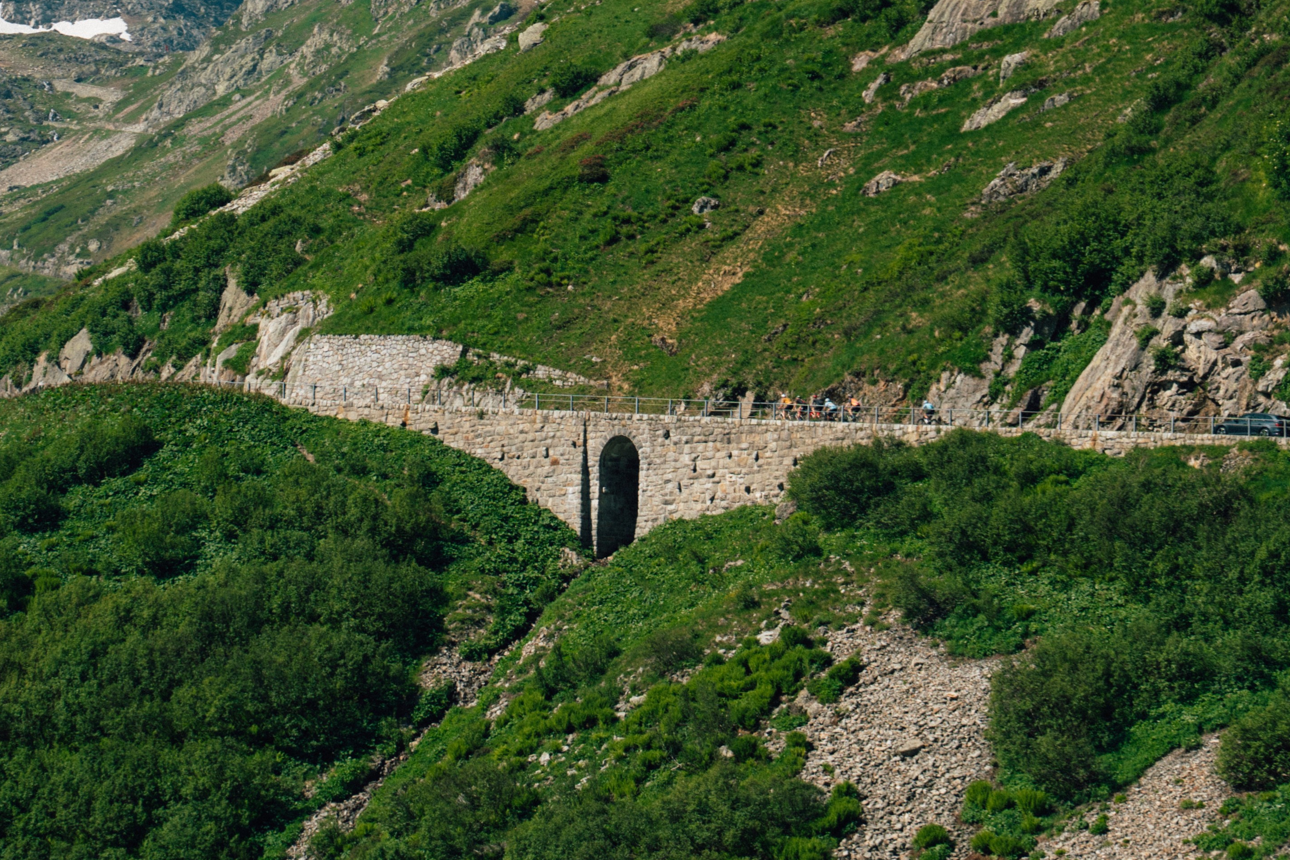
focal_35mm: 252
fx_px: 9029
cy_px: 247
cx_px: 678
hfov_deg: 8.2
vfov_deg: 5.5
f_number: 4.5
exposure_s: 1/640
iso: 100
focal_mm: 105
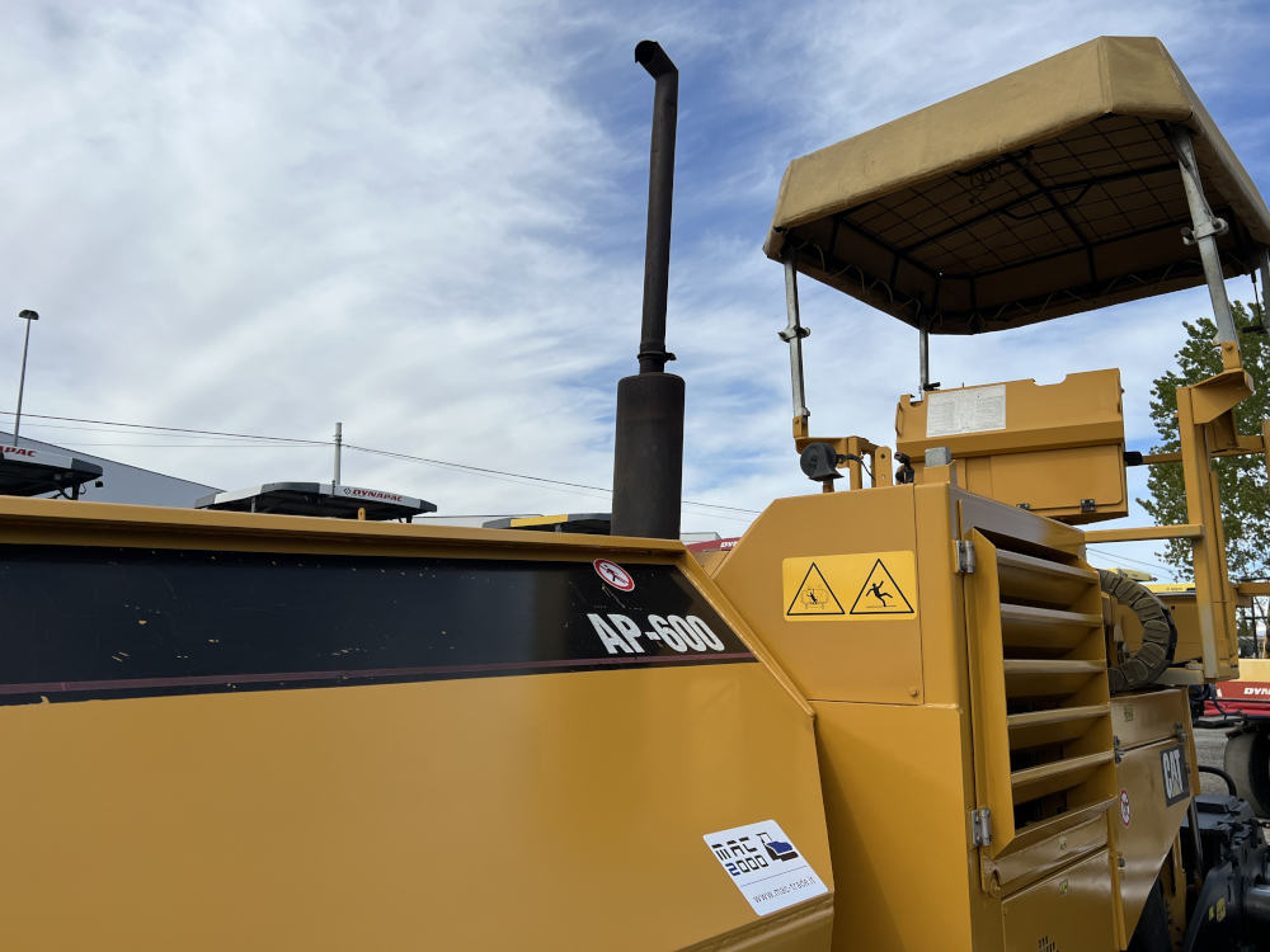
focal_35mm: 26
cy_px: 476
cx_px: 635
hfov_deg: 67.3
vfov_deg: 53.1
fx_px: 954
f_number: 1.5
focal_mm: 5.7
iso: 50
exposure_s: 1/6993
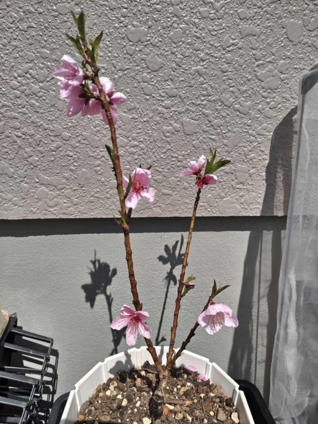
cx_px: 159
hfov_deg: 58.9
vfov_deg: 73.9
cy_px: 212
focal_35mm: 23
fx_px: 282
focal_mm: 5.56
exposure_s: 1/1692
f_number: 1.9
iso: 50
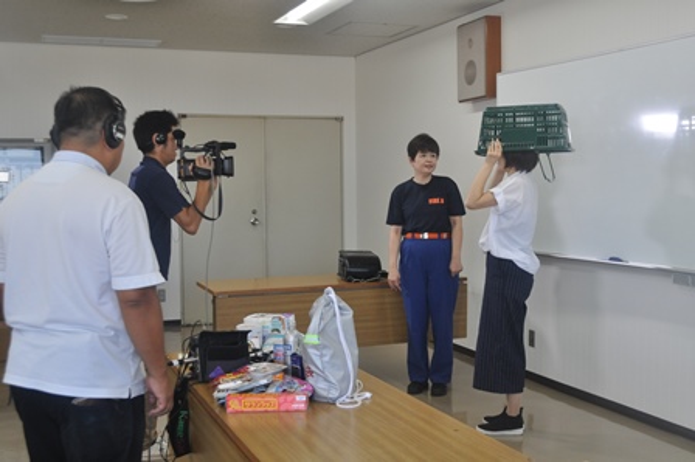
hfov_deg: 45.0
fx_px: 839
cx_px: 348
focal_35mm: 44
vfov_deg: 30.8
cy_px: 231
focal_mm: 29
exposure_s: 1/160
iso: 800
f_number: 7.1
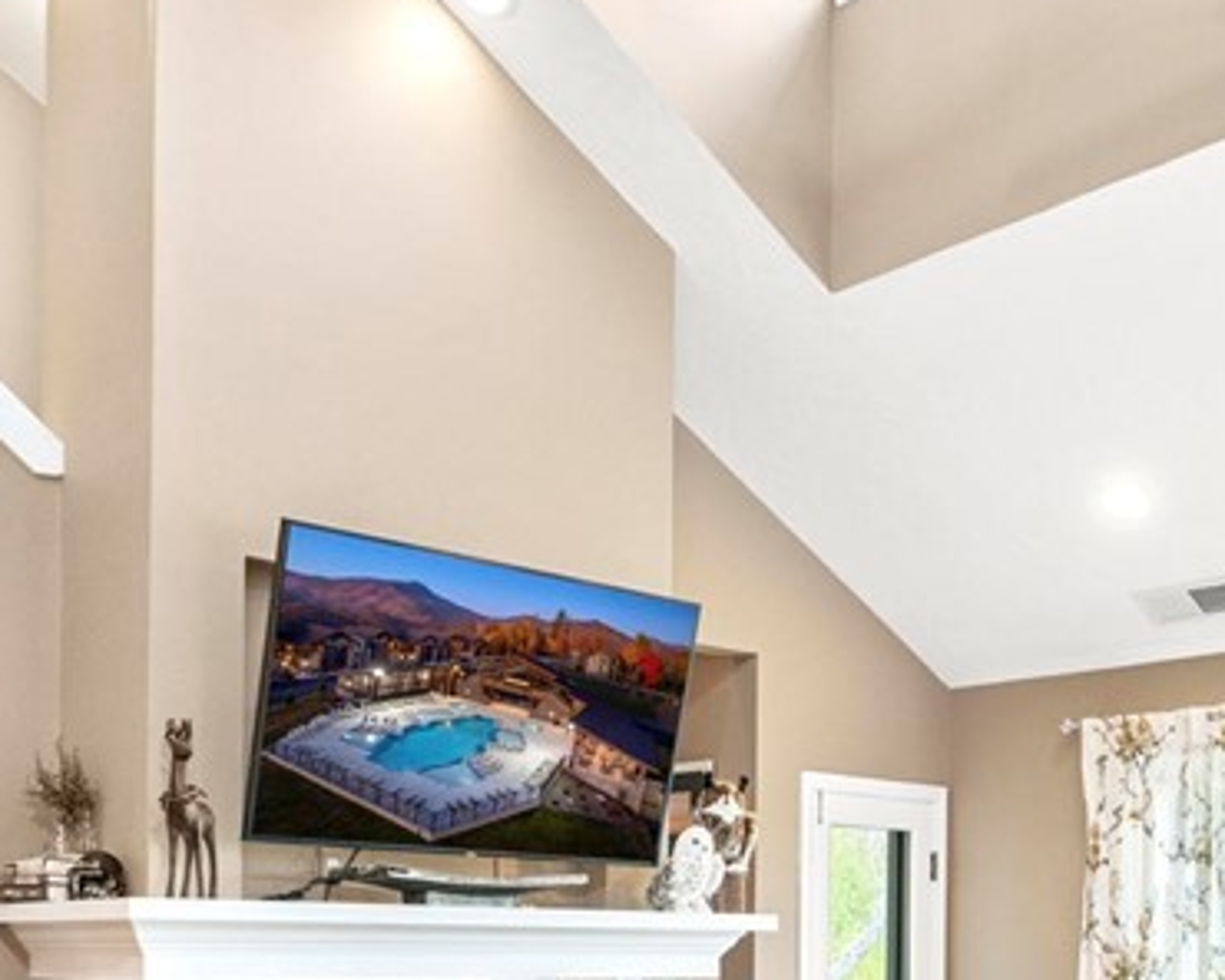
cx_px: 551
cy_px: 962
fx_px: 1595
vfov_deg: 31.7
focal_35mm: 44
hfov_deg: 42.0
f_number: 6.3
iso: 6400
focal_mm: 16
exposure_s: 1/13
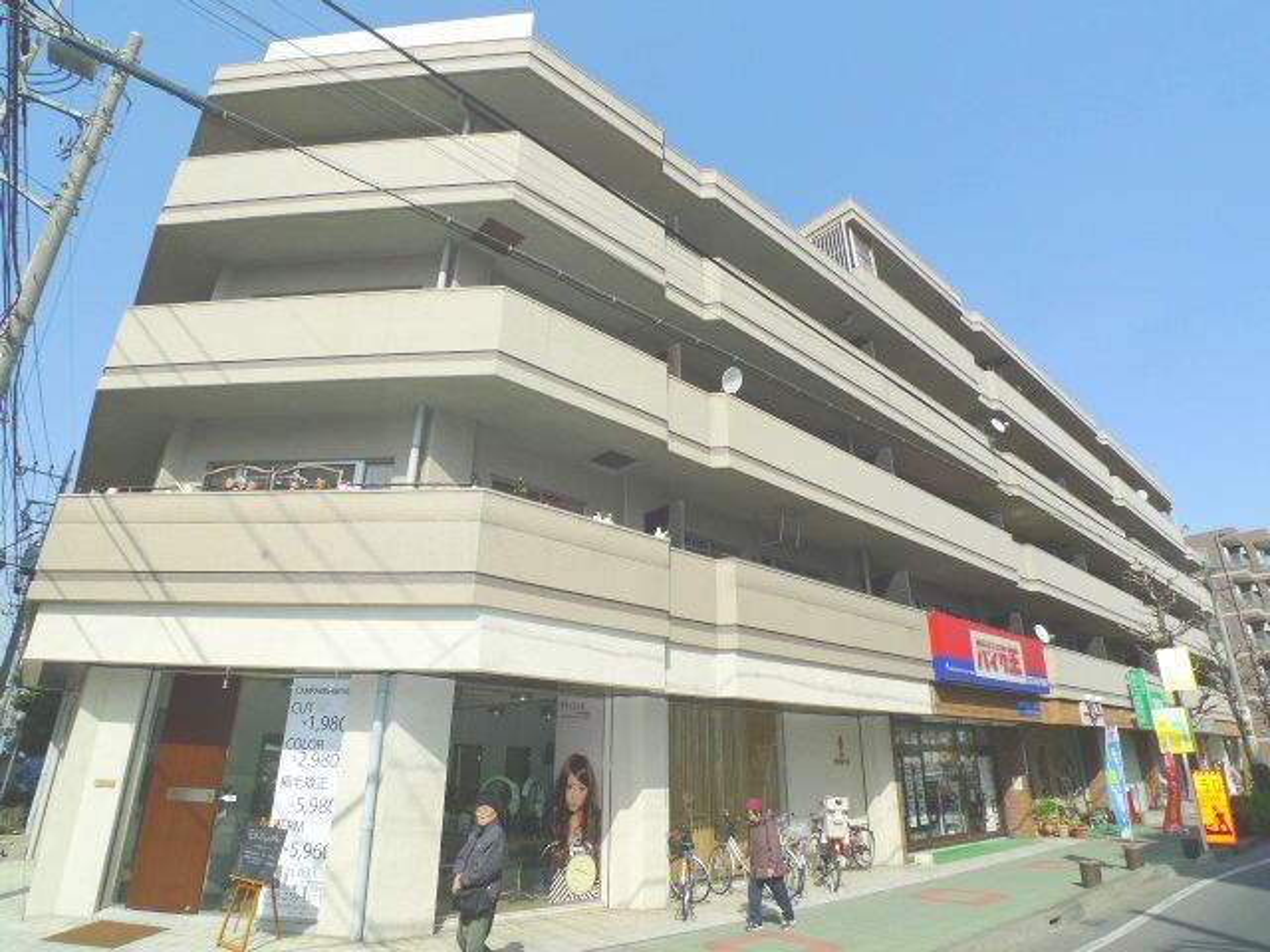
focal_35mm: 24
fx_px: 881
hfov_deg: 71.6
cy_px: 476
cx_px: 635
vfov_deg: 56.8
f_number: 4
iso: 100
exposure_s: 1/800
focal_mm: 5.1
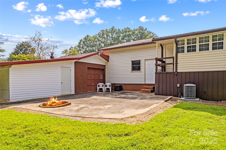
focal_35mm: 22
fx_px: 138
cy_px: 75
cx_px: 113
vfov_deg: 57.2
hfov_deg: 78.6
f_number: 2.8
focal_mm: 8.38
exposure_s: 1/2000
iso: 100
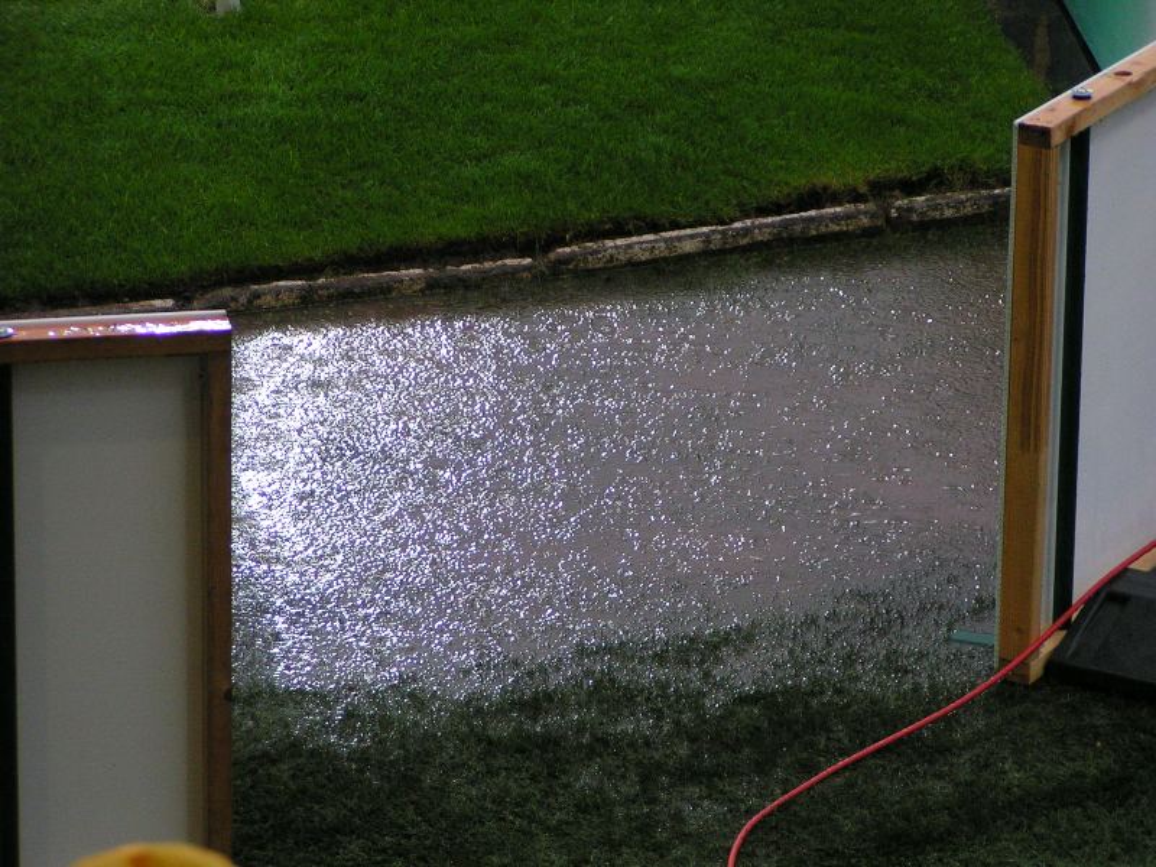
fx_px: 6879
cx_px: 578
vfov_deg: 7.2
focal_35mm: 206
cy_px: 434
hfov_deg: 9.6
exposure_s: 1/250
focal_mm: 31.5
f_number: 3.5
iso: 160
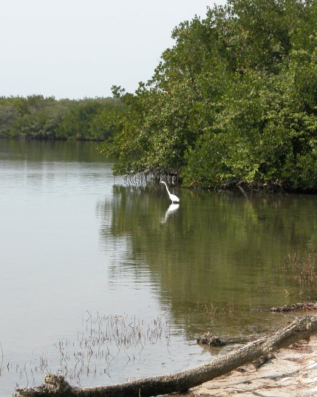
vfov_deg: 12.7
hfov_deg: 10.2
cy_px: 198
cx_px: 168
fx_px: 1782
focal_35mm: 152
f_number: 5.3
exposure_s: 1/380
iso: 100
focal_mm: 29.5
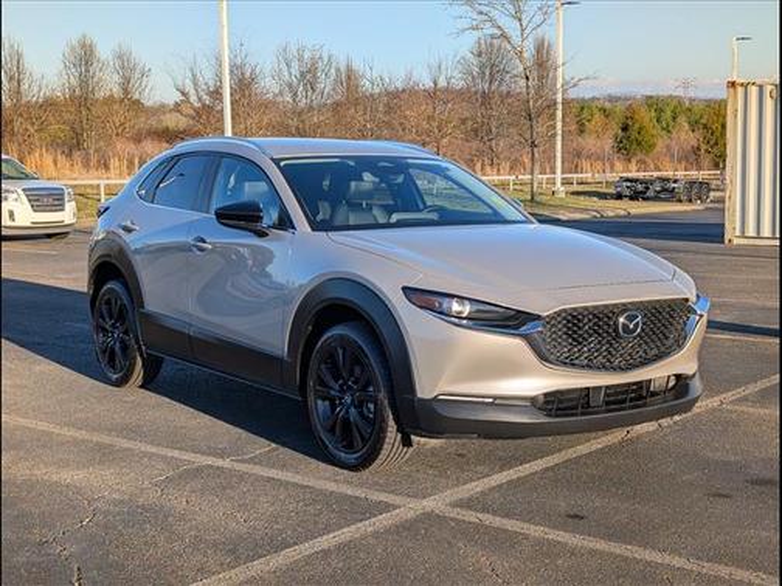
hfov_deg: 38.9
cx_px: 391
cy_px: 293
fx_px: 1107
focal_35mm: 49
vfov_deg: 29.7
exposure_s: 1/909
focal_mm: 6.9
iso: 20
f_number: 1.68
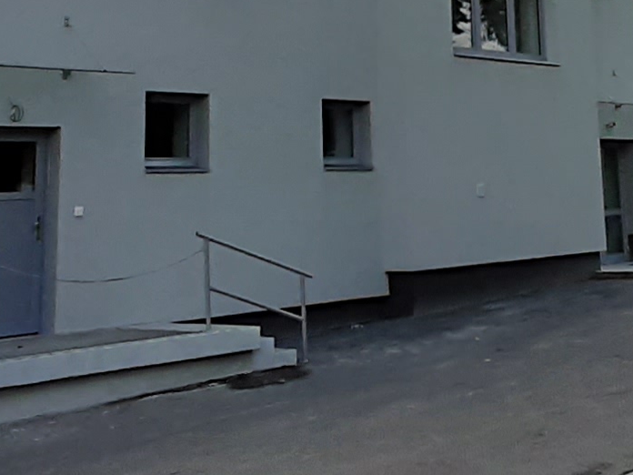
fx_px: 1115
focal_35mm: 61
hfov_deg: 31.0
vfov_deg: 22.7
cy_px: -42
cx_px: 487
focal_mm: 1.42
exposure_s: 1/1477
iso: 40
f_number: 2.2
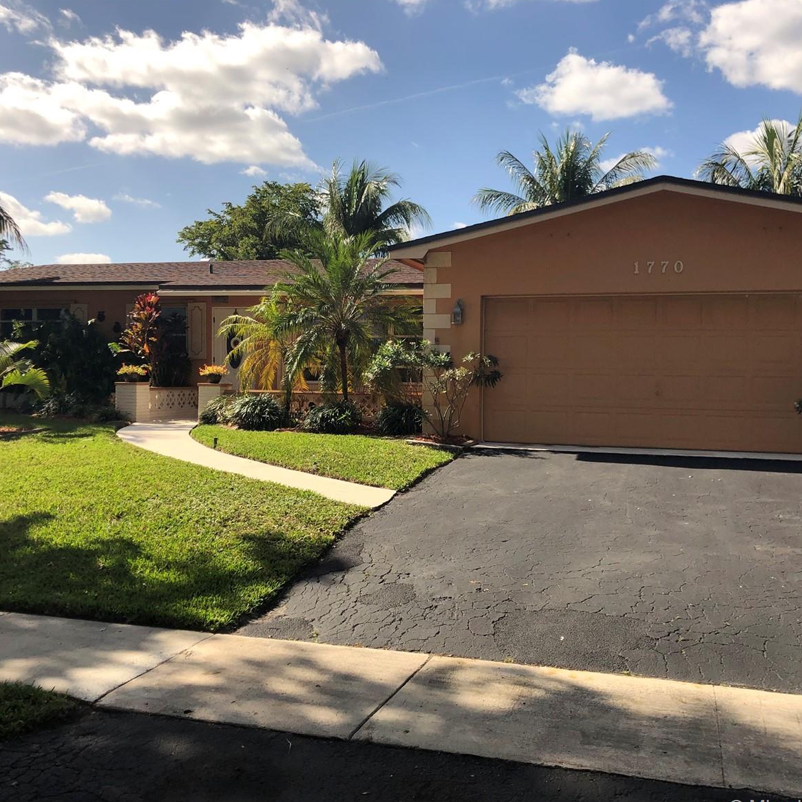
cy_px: 409
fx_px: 891
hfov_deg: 48.5
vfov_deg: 48.4
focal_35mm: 34
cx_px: 402
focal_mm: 4
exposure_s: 1/2525
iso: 20
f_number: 1.8
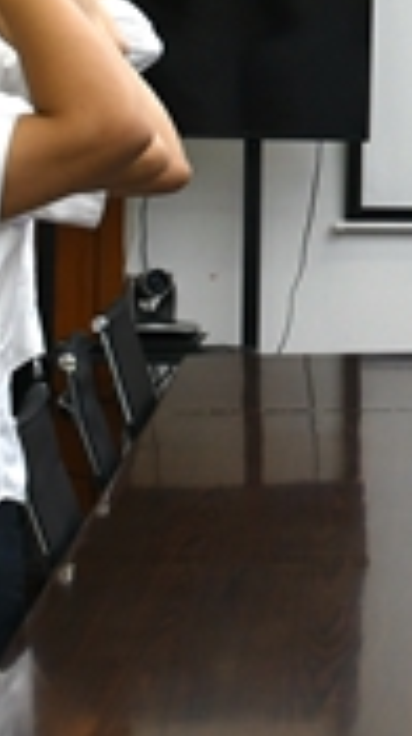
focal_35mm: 193
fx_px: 3761
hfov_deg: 6.1
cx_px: 862
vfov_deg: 11.0
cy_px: -116
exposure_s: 1/80
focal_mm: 23
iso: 320
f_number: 5
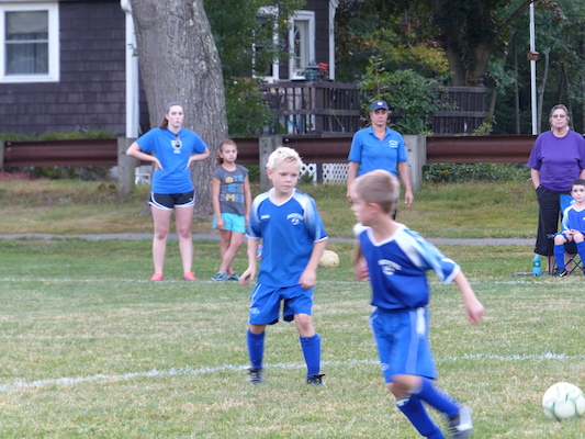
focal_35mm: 303
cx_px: 292
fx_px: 5122
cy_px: 220
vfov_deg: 4.9
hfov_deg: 6.5
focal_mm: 54.5
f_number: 3.5
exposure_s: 1/80
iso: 400
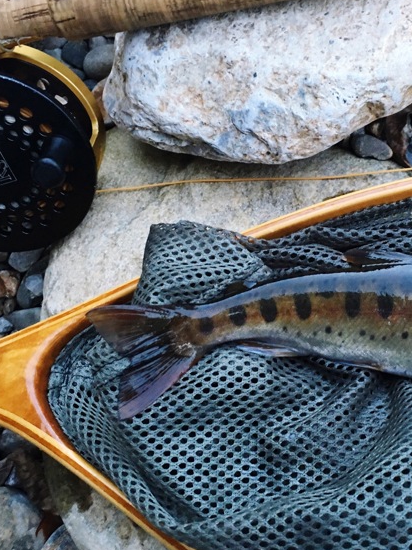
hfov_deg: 26.9
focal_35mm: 54
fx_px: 858
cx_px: 276
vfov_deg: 35.5
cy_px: 244
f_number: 2.2
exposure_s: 1/30
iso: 100
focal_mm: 4.15
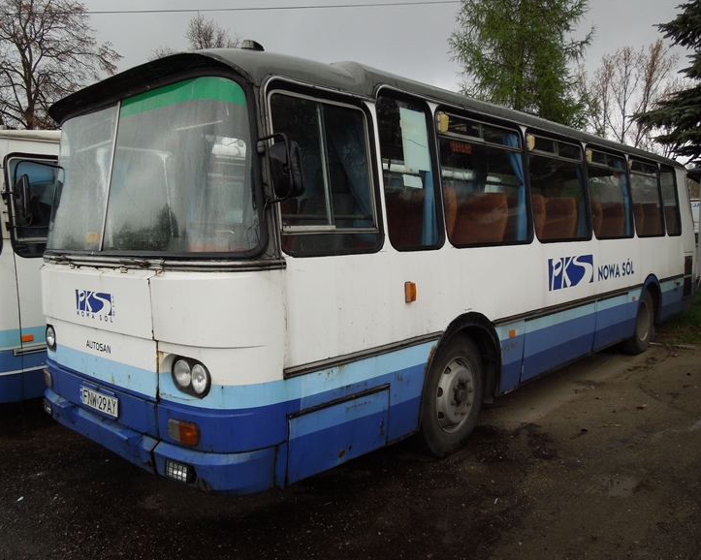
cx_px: 353
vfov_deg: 53.2
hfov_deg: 64.1
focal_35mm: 27
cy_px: 276
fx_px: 560
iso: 100
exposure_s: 1/125
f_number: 3.3
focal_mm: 4.5
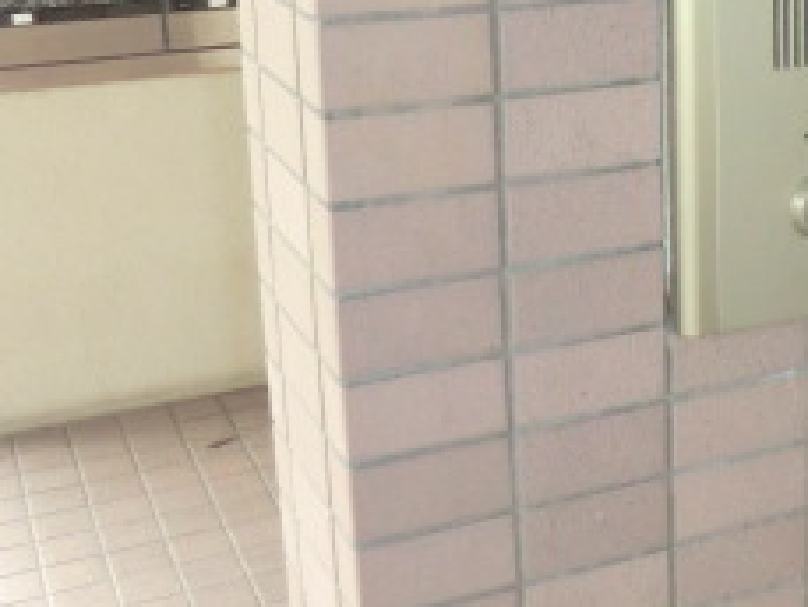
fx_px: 1565
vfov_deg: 21.7
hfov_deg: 27.4
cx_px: 790
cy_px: 138
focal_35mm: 67
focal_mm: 4.3
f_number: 3.2
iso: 250
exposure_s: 1/60
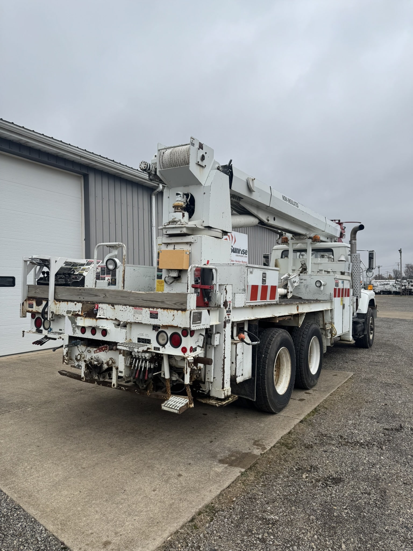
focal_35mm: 24
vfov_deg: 71.6
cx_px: 206
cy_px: 276
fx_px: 382
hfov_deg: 56.8
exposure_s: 1/3802
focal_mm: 6.76
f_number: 1.78
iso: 80
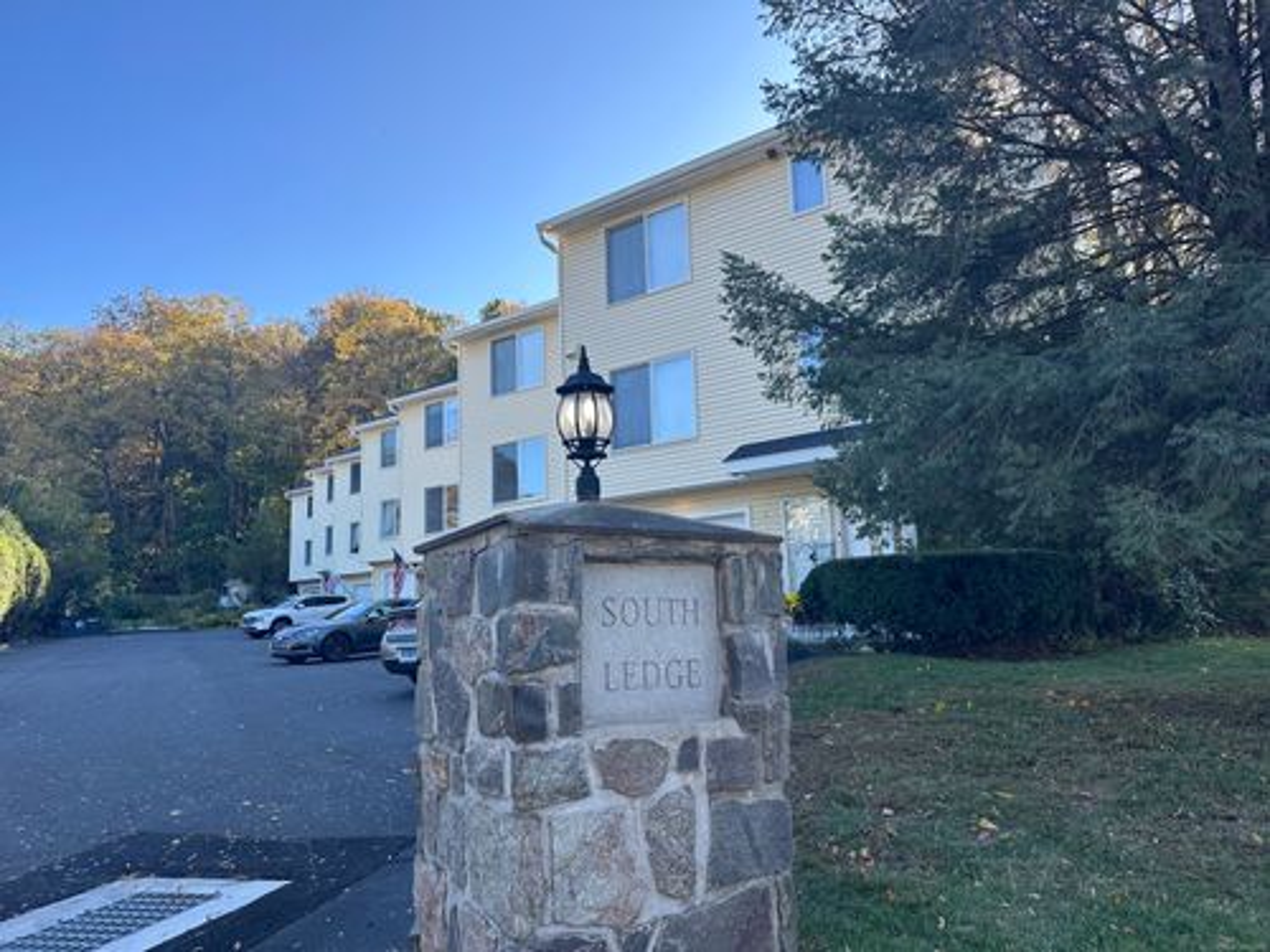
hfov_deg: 71.6
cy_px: 476
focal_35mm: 24
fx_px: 881
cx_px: 635
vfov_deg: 56.8
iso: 80
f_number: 1.78
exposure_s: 1/816
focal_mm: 6.86
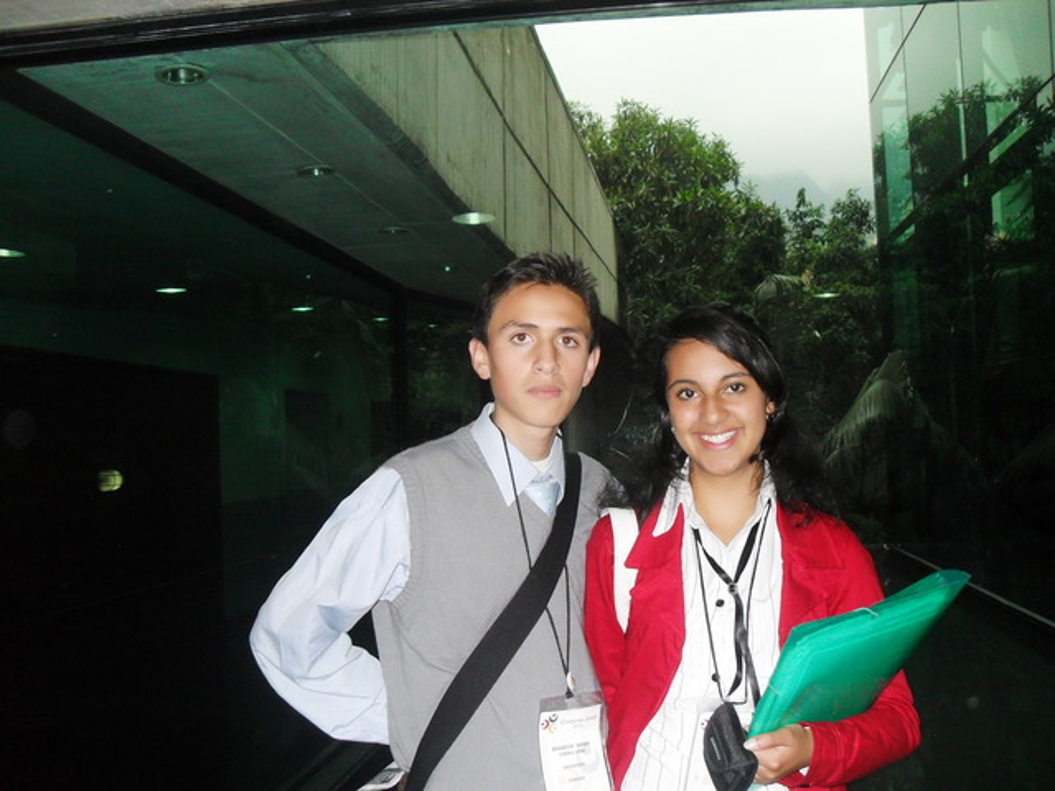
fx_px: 1067
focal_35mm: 35
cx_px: 528
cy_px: 396
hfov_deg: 52.6
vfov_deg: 40.7
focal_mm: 6.2
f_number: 2.8
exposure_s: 1/45
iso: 200
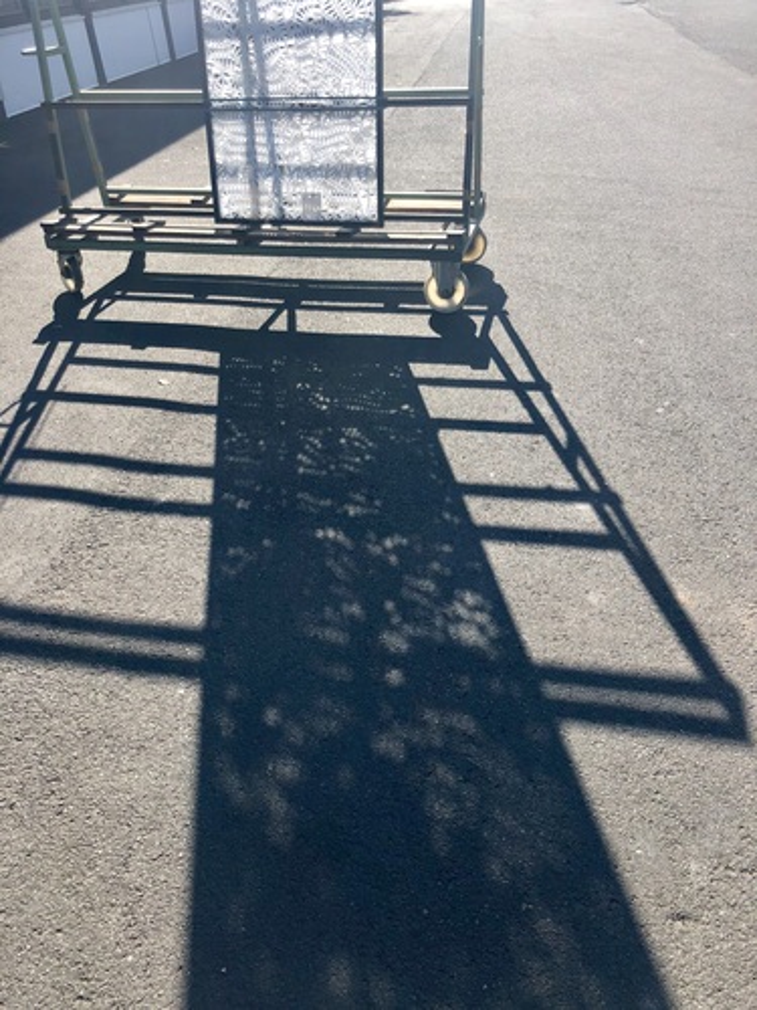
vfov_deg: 63.4
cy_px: 505
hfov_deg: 49.7
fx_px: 816
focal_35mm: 28
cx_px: 378
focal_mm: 3.99
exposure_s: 1/960
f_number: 1.8
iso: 20
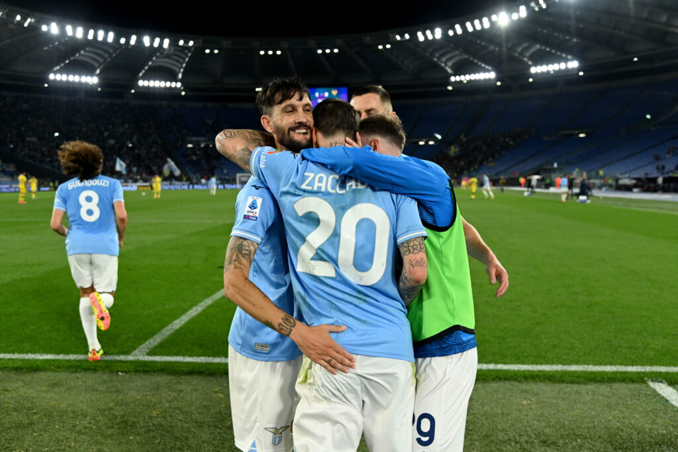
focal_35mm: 32
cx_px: 339
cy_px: 226
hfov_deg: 58.7
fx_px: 603
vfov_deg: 41.1
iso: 2000
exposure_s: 1/1000
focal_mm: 32
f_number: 4
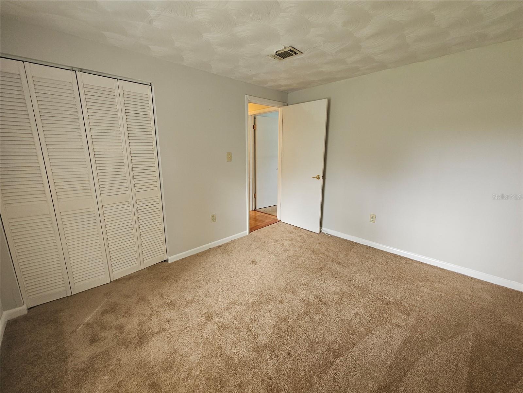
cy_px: 196
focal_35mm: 13
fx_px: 196
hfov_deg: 106.2
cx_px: 262
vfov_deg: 89.9
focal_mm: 2.2
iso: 200
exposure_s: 1/60
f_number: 2.2
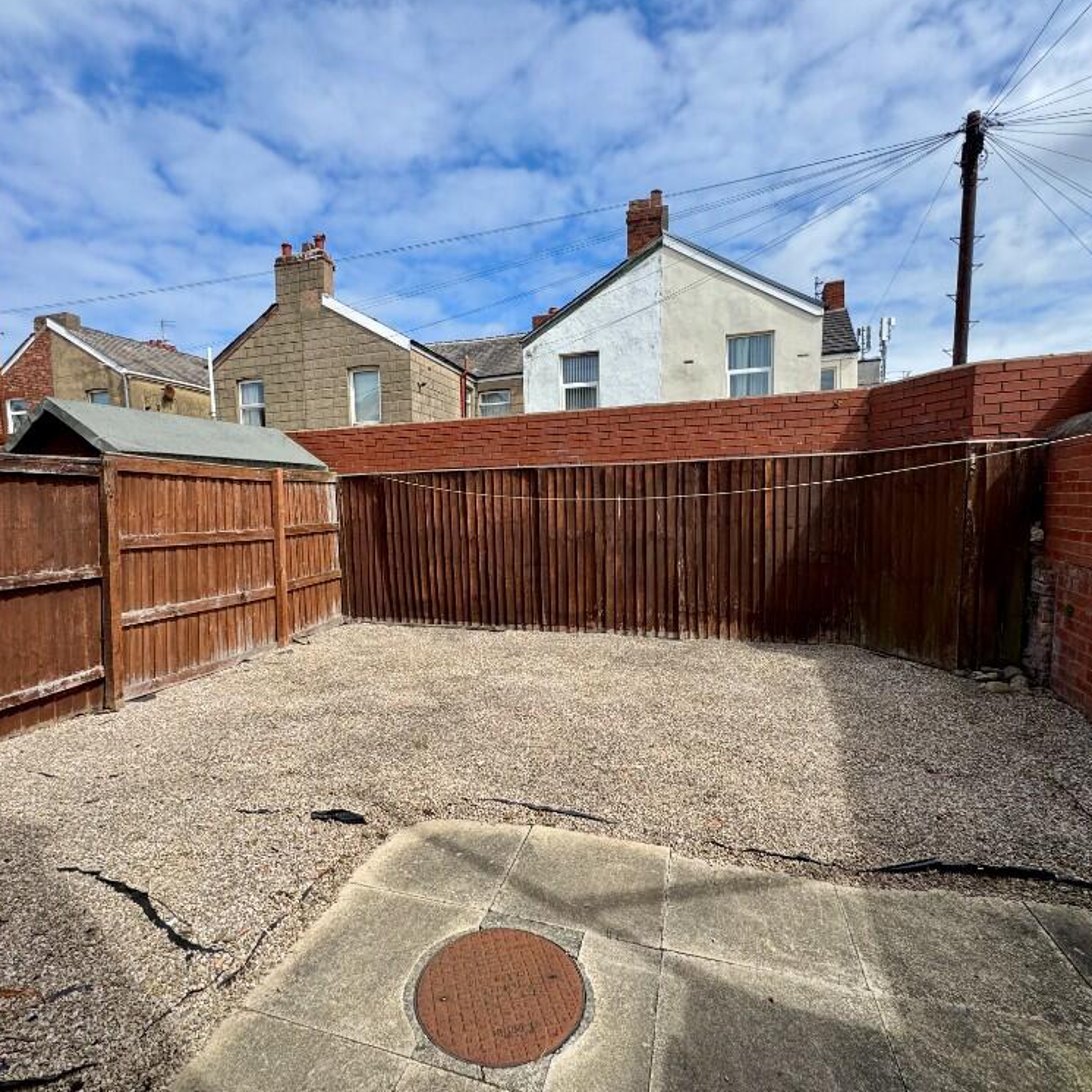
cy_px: 553
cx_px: 504
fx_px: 607
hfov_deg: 83.8
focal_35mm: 17
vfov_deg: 84.0
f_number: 2.2
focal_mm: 2.22
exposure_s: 1/1567
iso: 50
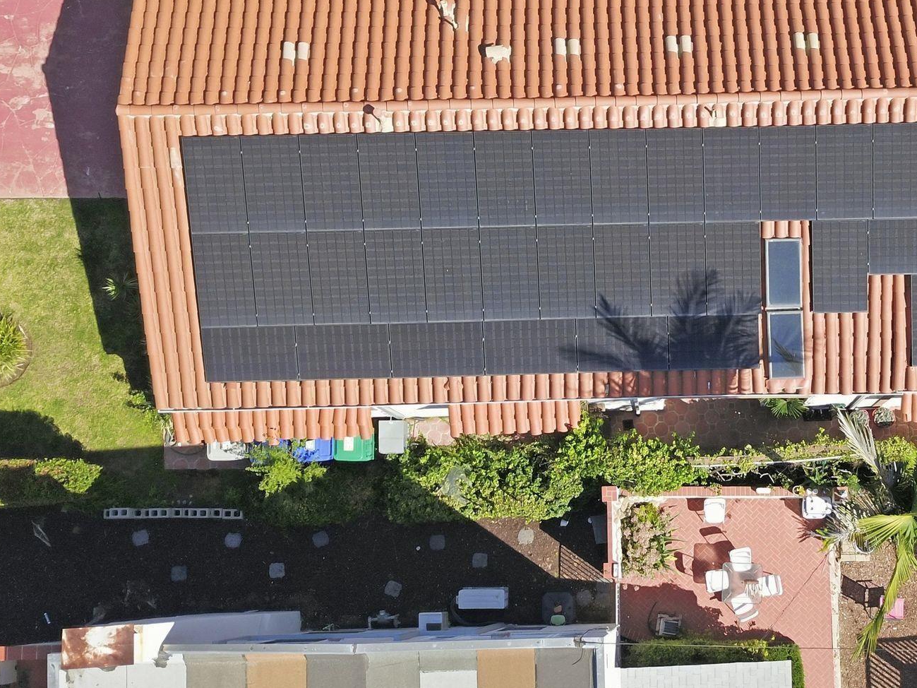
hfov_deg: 44.2
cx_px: 690
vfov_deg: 34.7
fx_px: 1086
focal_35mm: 41
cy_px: 210
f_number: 2.2
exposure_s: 1/60
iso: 100
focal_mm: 4.7
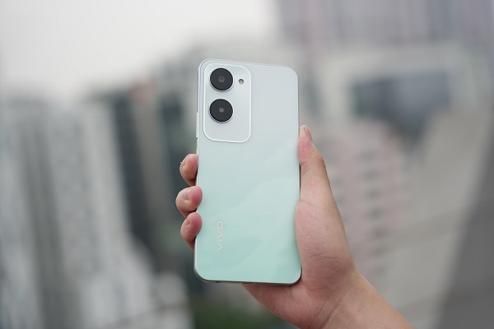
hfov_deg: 28.8
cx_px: 247
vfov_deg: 19.5
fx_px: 960
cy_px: 164
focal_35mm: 70
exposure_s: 1/160
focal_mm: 70
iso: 160
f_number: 2.8
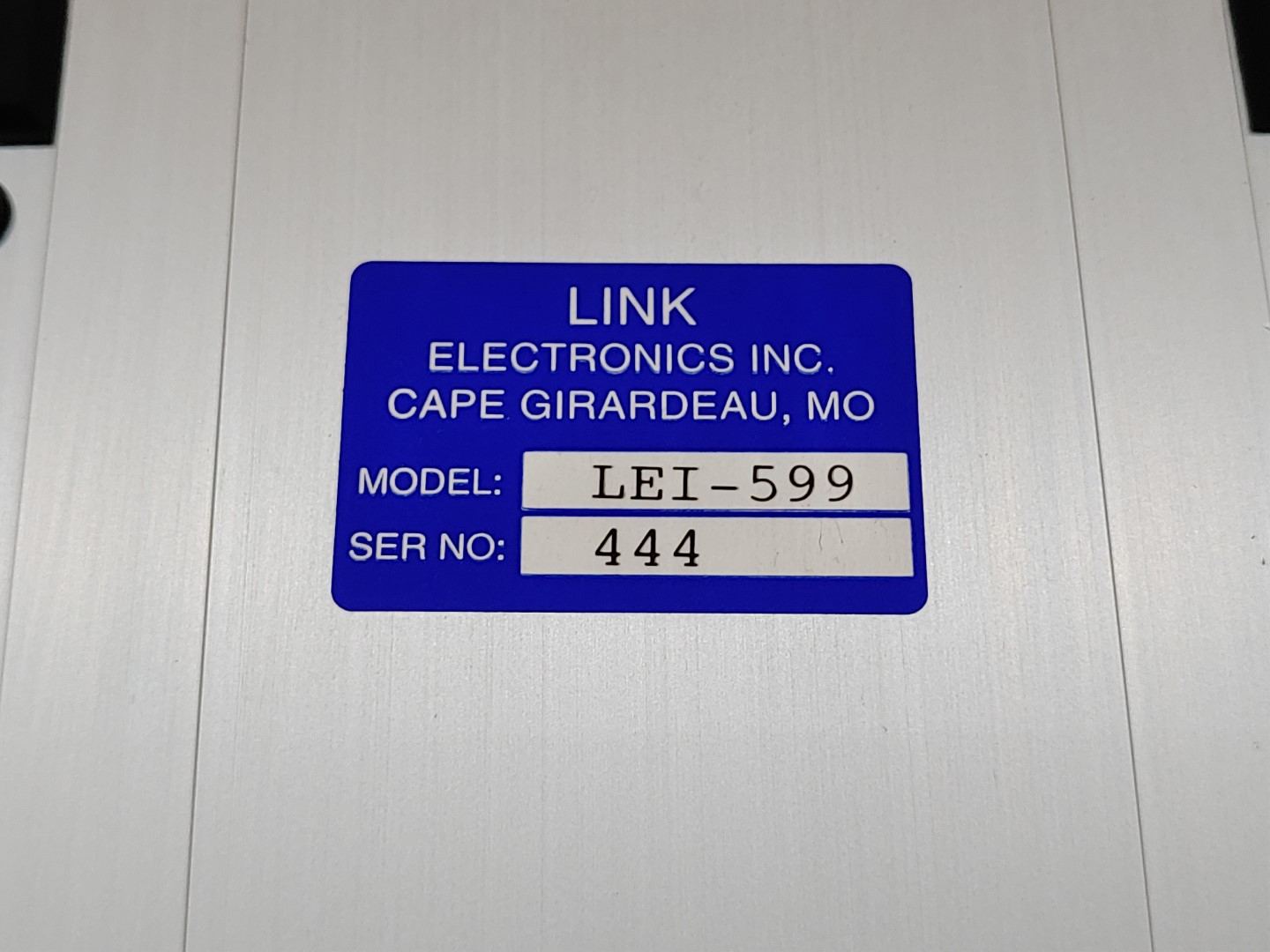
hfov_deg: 35.5
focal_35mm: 54
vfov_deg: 27.0
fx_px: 1981
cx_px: 635
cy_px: 476
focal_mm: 4.36
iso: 50
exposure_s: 1/61
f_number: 1.8
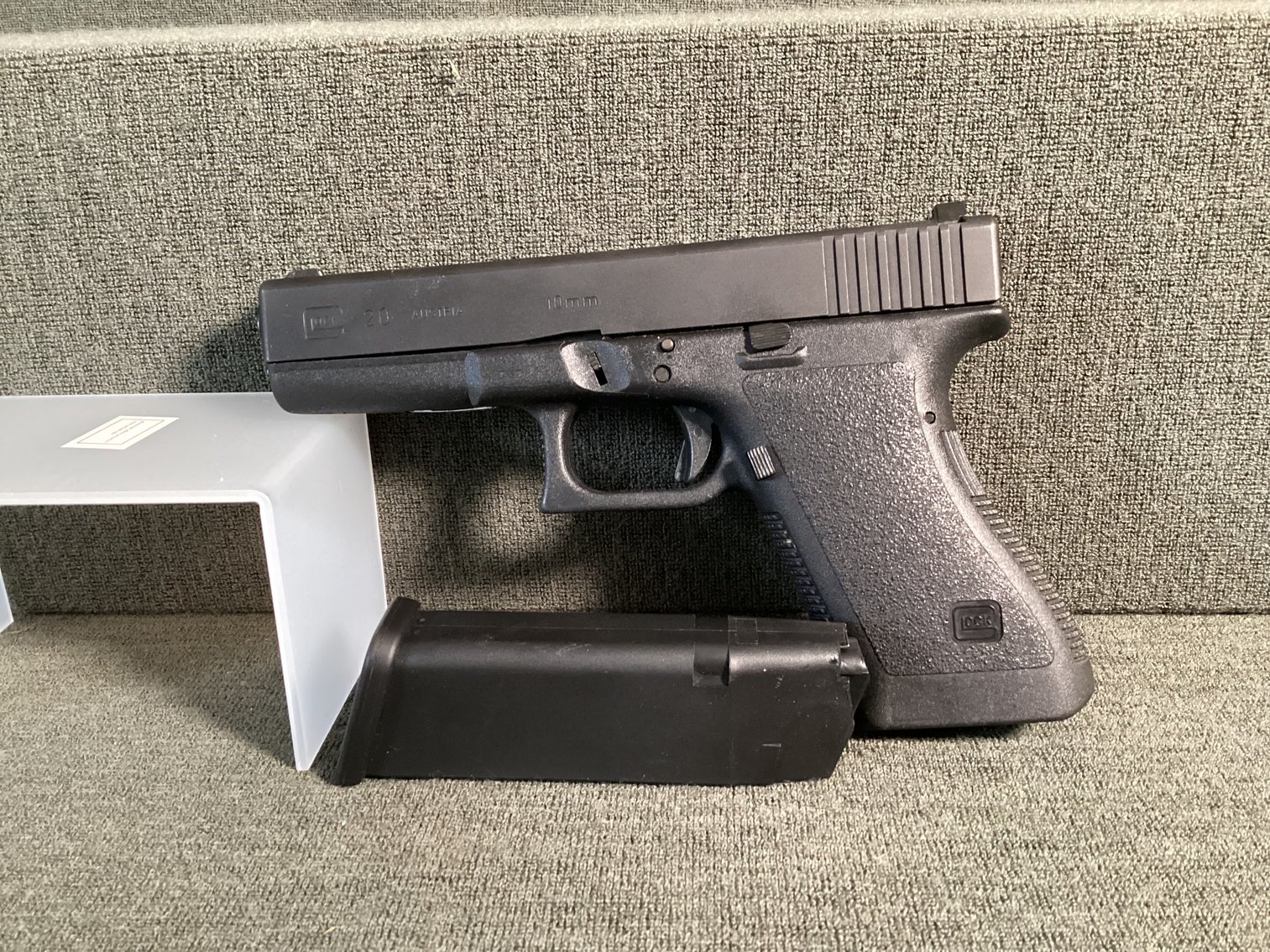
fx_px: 1137
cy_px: 476
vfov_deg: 45.4
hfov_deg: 58.3
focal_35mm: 31
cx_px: 635
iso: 400
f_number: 2.4
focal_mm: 3.3
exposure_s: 1/30
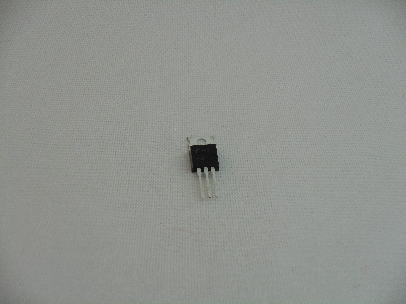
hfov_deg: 19.3
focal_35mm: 102
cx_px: 203
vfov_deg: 14.5
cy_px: 152
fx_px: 1196
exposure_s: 1/60
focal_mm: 18.2
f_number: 5.8
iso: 125
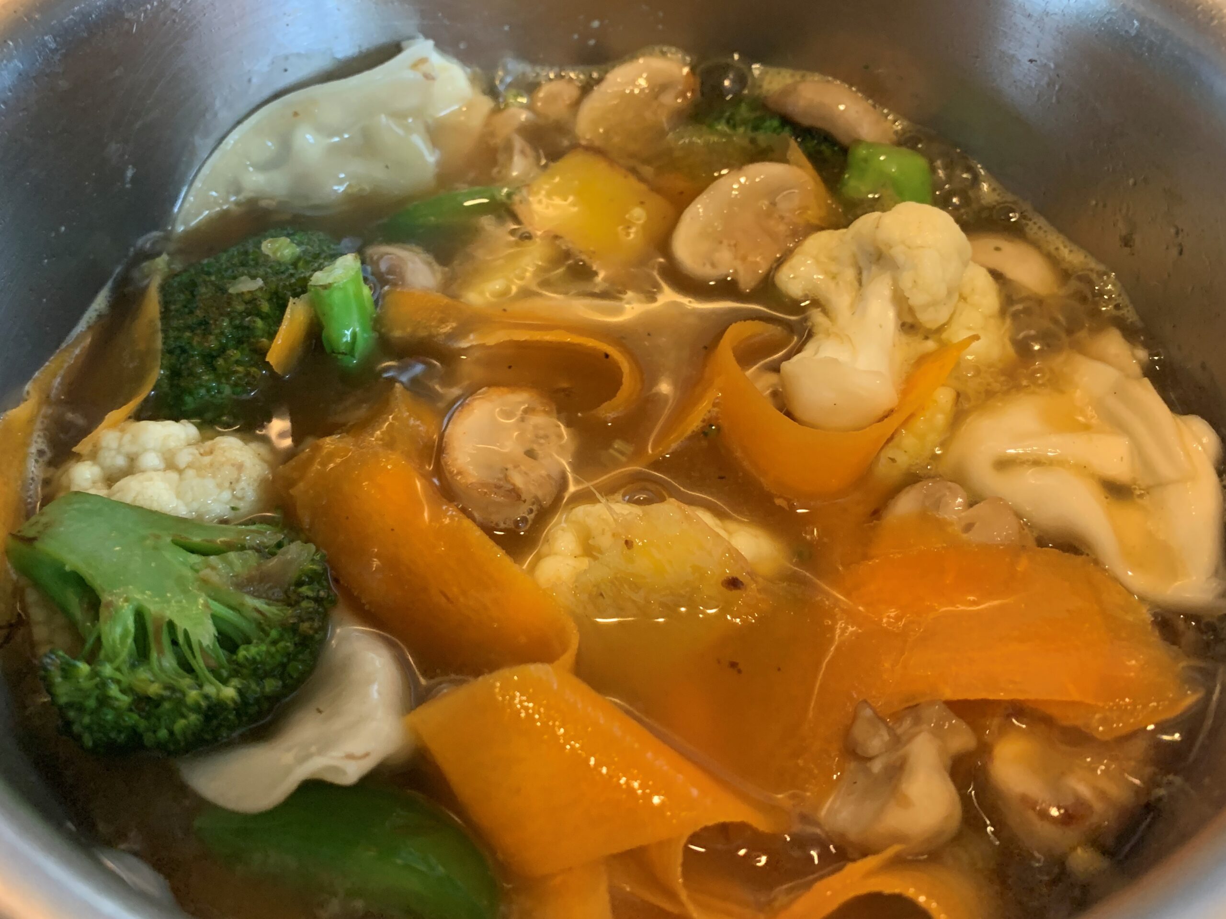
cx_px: 613
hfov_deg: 67.3
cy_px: 460
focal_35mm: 26
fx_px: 921
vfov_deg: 53.0
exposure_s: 1/33
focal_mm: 4.25
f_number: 1.8
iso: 320
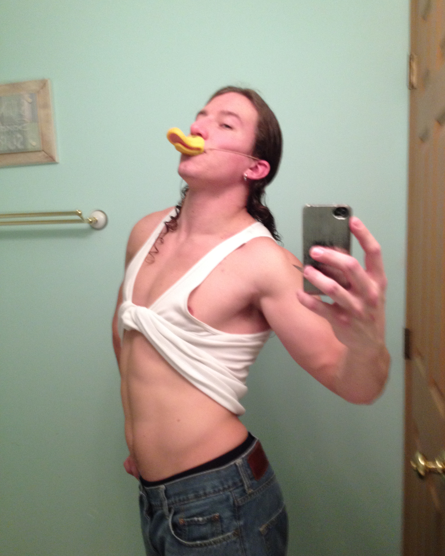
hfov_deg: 40.1
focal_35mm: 37
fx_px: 609
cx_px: 225
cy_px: 285
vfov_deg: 49.1
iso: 200
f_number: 2.4
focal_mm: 4.28
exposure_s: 1/20
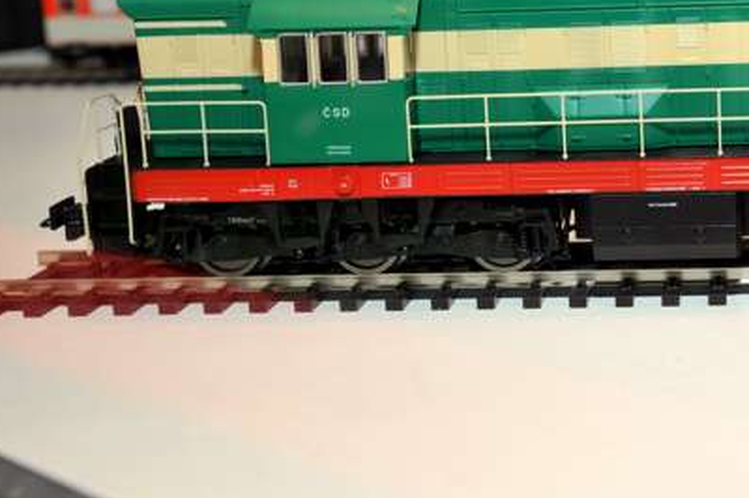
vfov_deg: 19.2
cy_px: 86
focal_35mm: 70
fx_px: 1455
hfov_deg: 27.7
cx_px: 691
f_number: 11
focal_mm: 35
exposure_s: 1/60
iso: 400
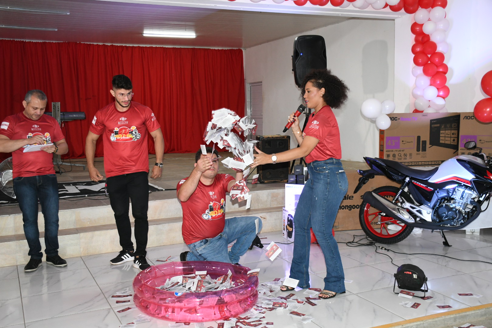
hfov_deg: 49.6
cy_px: 164
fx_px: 533
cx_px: 246
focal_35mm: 39
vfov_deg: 34.2
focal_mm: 26
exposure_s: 1/125
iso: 1600
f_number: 5
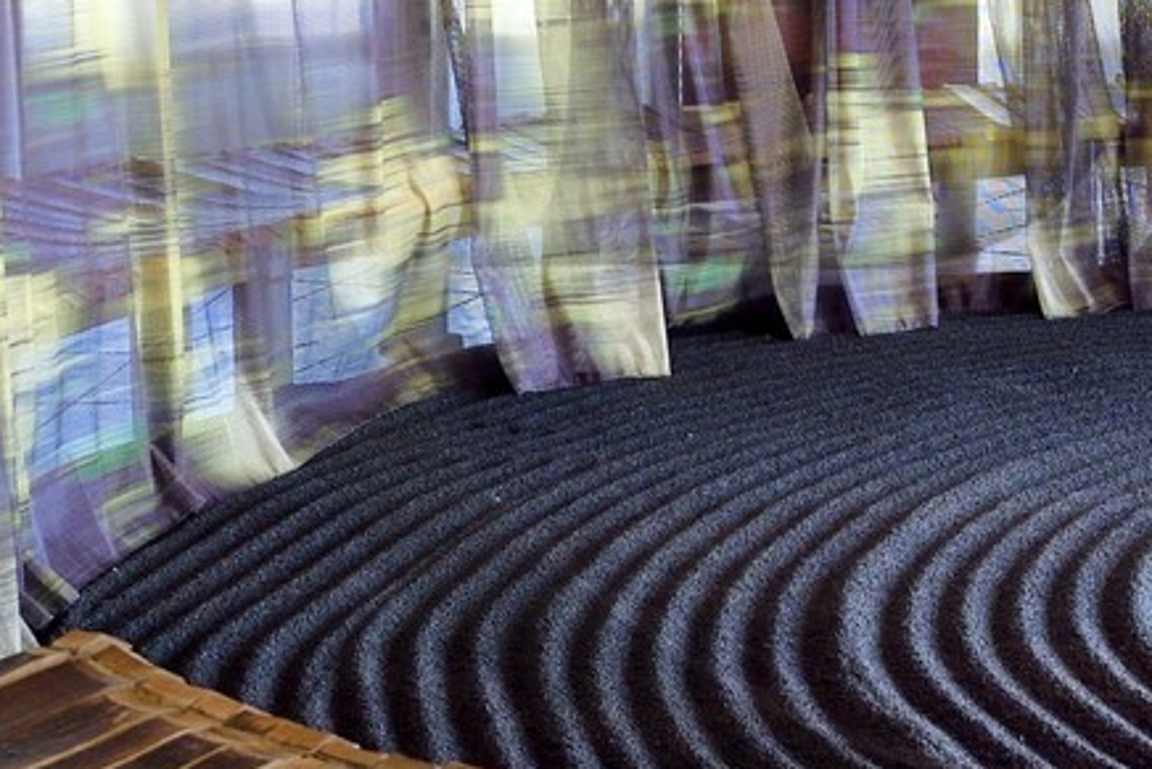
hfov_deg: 22.1
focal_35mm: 88
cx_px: 1194
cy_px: -164
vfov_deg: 15.0
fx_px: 2817
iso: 800
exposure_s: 1/30
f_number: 6.3
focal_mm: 24
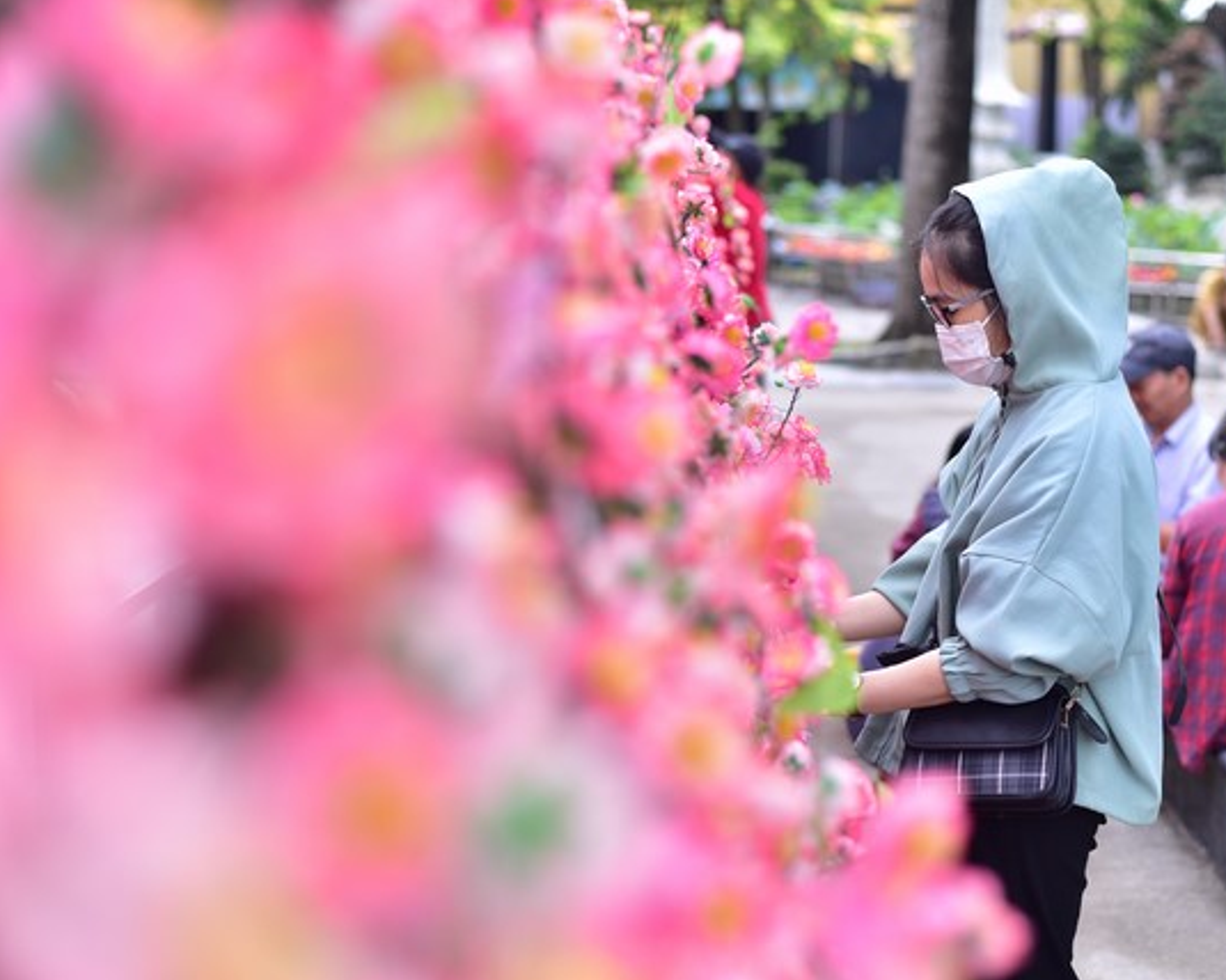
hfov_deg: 32.9
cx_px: 722
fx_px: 2068
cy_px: 488
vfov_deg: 26.7
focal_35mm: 57
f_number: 2.5
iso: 100
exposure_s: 1/320
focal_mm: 50
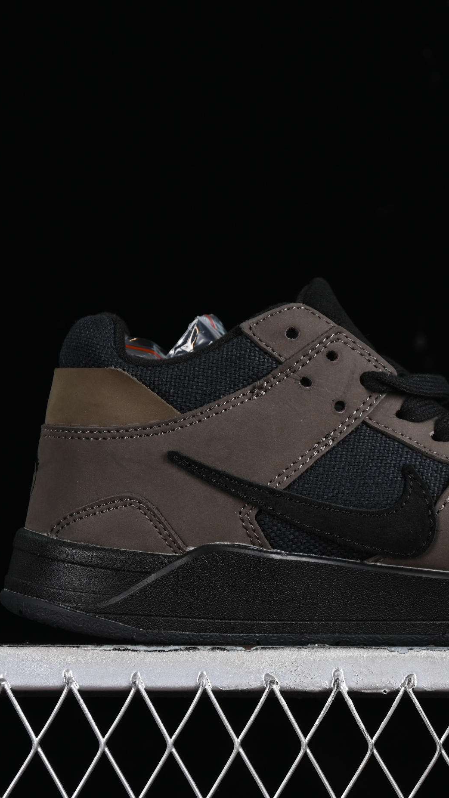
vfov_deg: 18.2
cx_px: 387
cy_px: 399
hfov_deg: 10.2
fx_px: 2497
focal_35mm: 118
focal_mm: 50
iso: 160
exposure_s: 1/50
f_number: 6.3
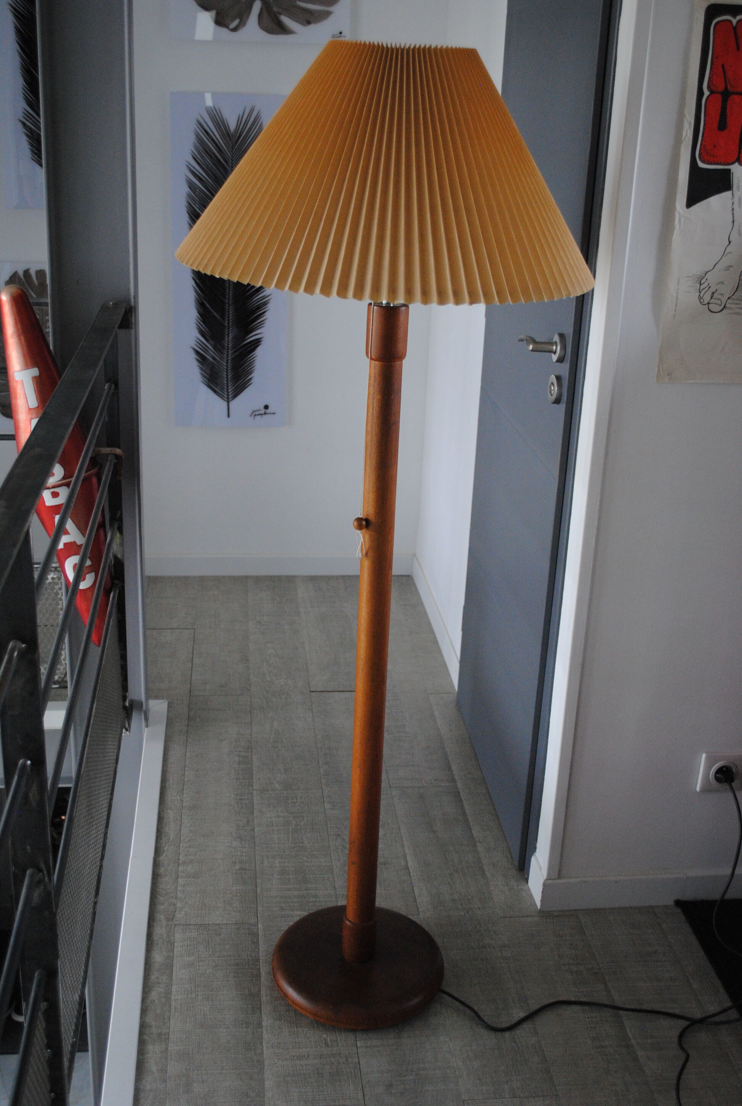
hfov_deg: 34.4
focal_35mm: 39
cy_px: 553
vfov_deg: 49.5
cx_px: 371
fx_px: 1200
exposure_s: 1/30
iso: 800
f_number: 4.2
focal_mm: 26
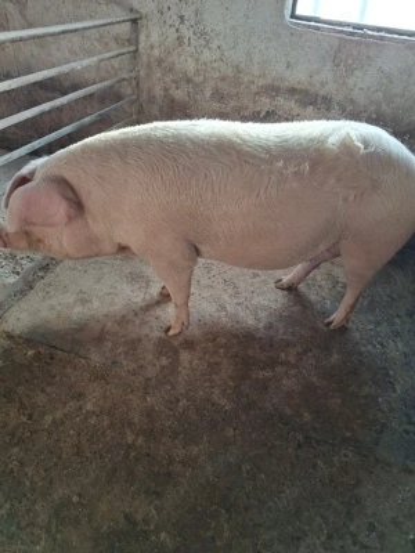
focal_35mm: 25
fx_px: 400
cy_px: 276
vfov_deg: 69.4
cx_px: 208
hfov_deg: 54.9
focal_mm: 4.69
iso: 100
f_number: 1.8
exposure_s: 1/100
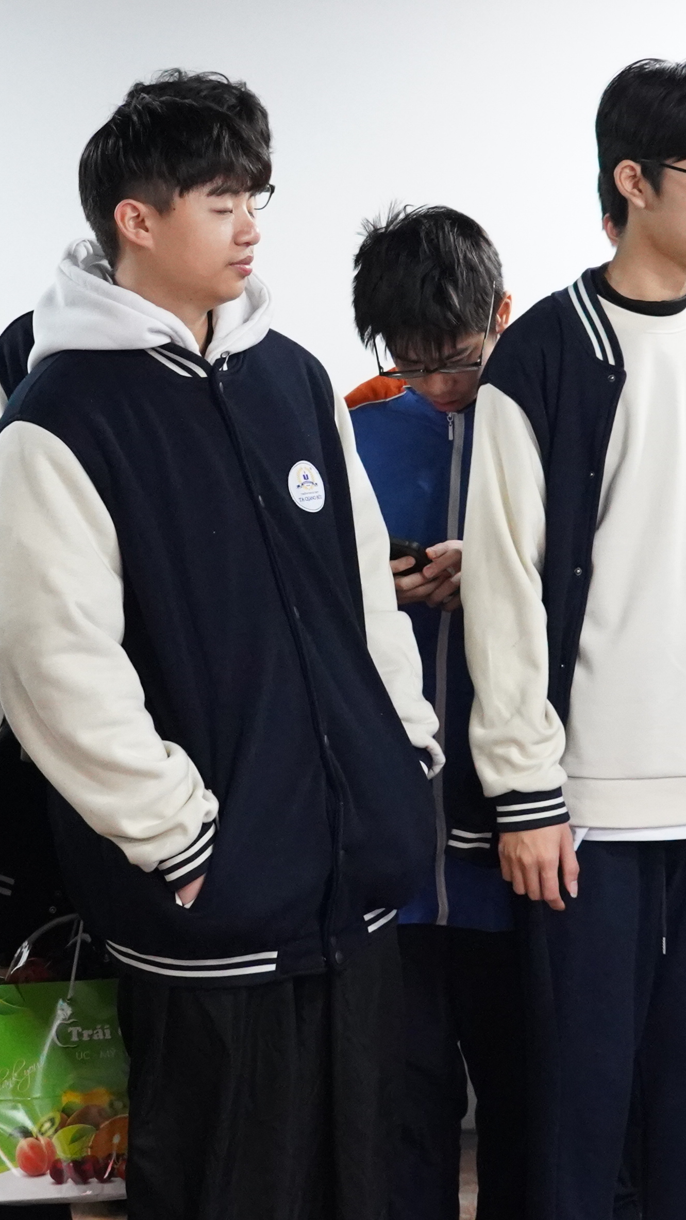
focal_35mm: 85
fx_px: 2749
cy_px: 517
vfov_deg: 25.0
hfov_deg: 14.2
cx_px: 300
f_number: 4.5
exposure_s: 1/125
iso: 8000
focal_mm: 32
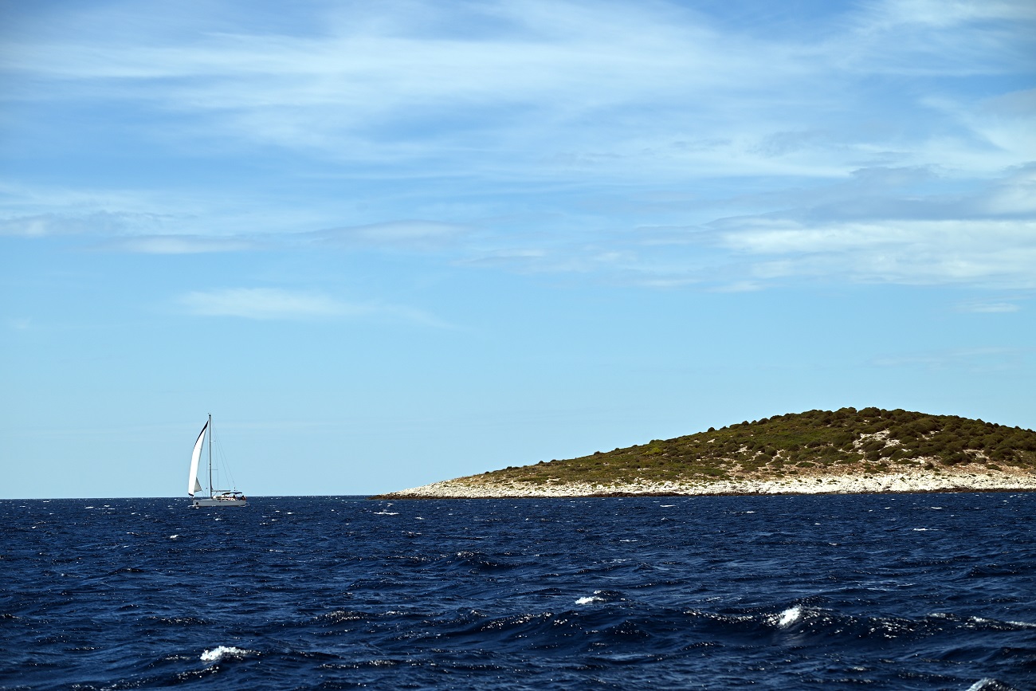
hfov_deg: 18.3
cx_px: 518
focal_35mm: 112
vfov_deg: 12.2
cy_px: 346
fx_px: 3223
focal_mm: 112
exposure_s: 1/800
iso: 100
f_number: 7.1
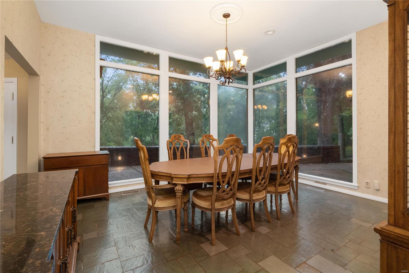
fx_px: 182
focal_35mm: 16
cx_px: 204
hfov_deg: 96.7
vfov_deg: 73.7
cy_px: 136
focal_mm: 8
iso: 400
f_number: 10
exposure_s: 1.6
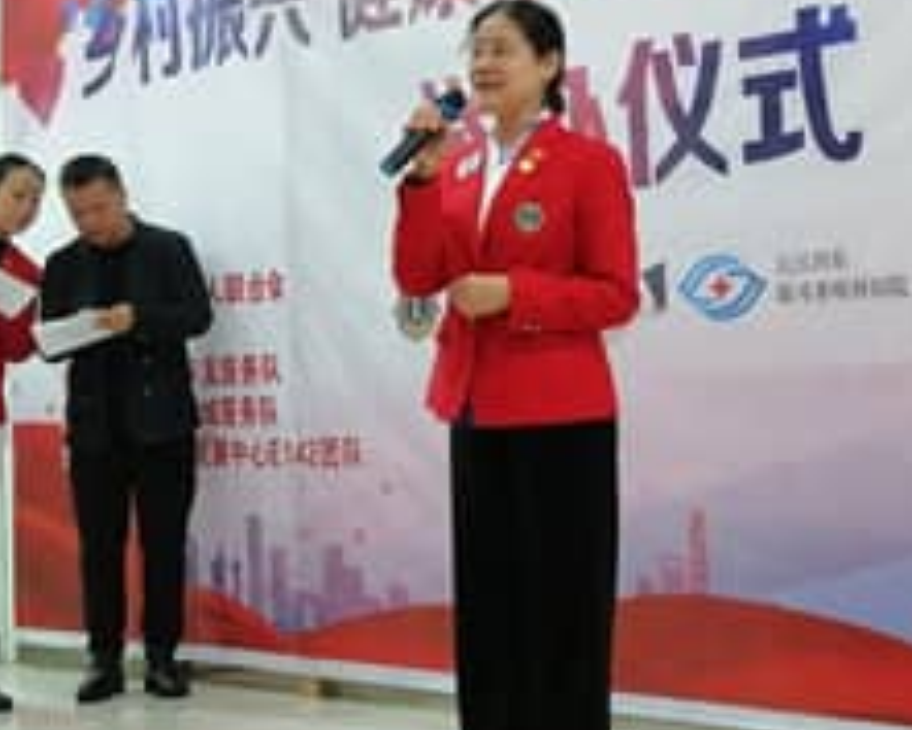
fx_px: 1809
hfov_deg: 27.8
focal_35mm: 67
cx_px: 706
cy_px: 289
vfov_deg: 22.8
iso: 320
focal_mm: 3.6
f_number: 1.8
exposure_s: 1/33.3
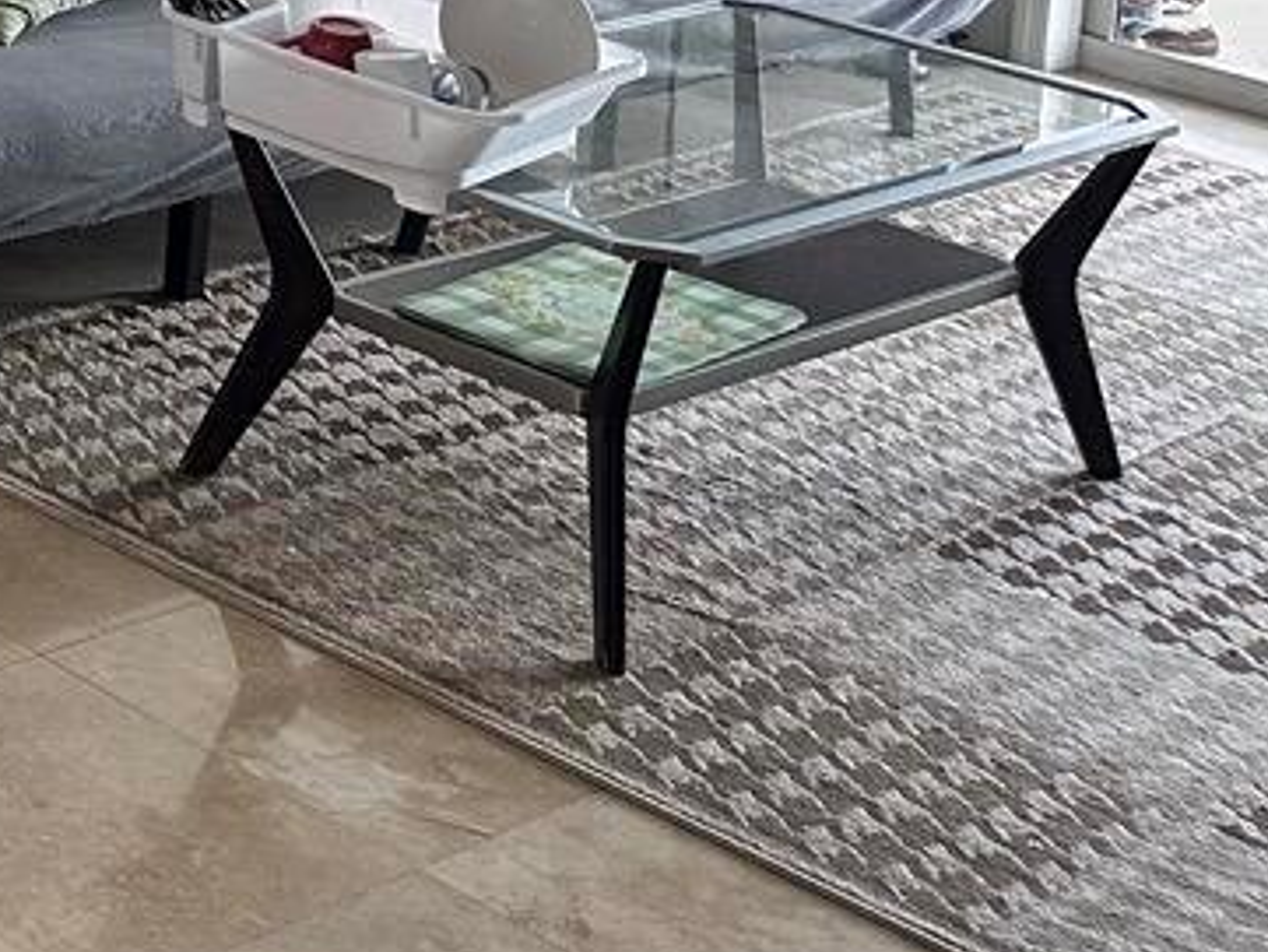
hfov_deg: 18.5
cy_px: -682
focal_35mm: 85
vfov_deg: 15.3
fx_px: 3115
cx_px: -952
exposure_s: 1/120
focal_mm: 6.86
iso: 125
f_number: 1.78
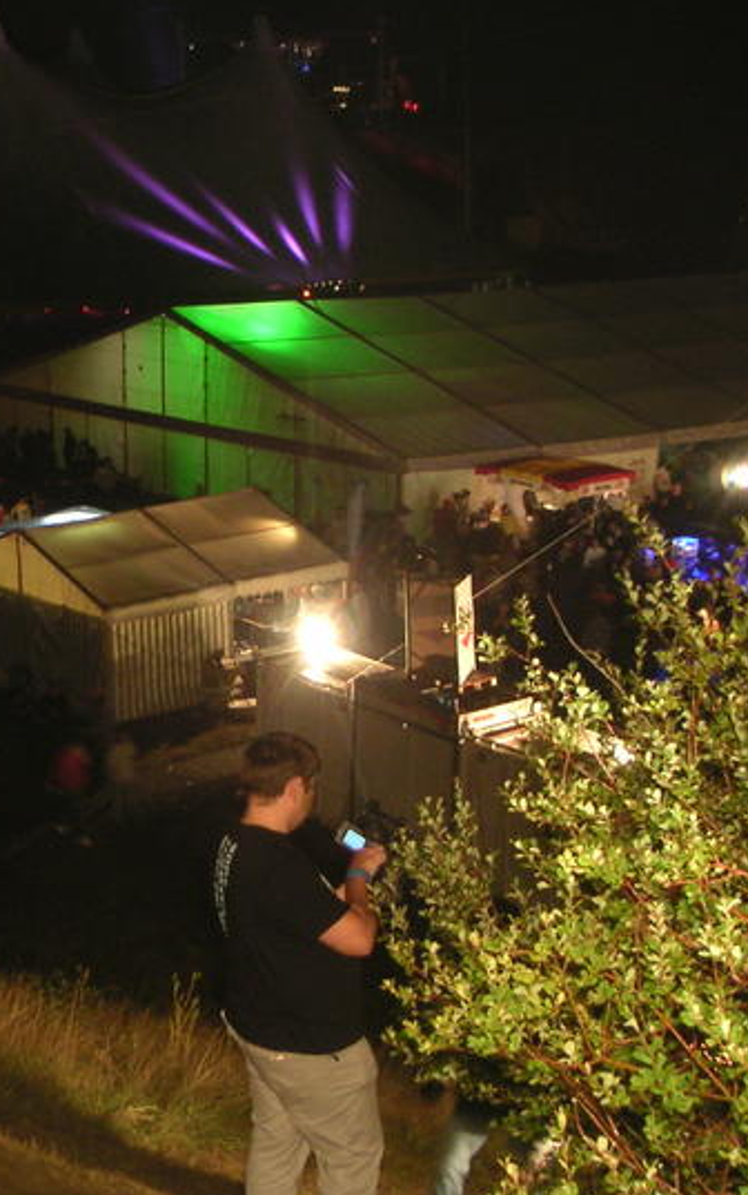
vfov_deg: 34.0
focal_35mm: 60
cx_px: 45
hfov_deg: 21.1
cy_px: 536
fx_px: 1955
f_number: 2.8
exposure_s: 1/4
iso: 100
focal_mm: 6
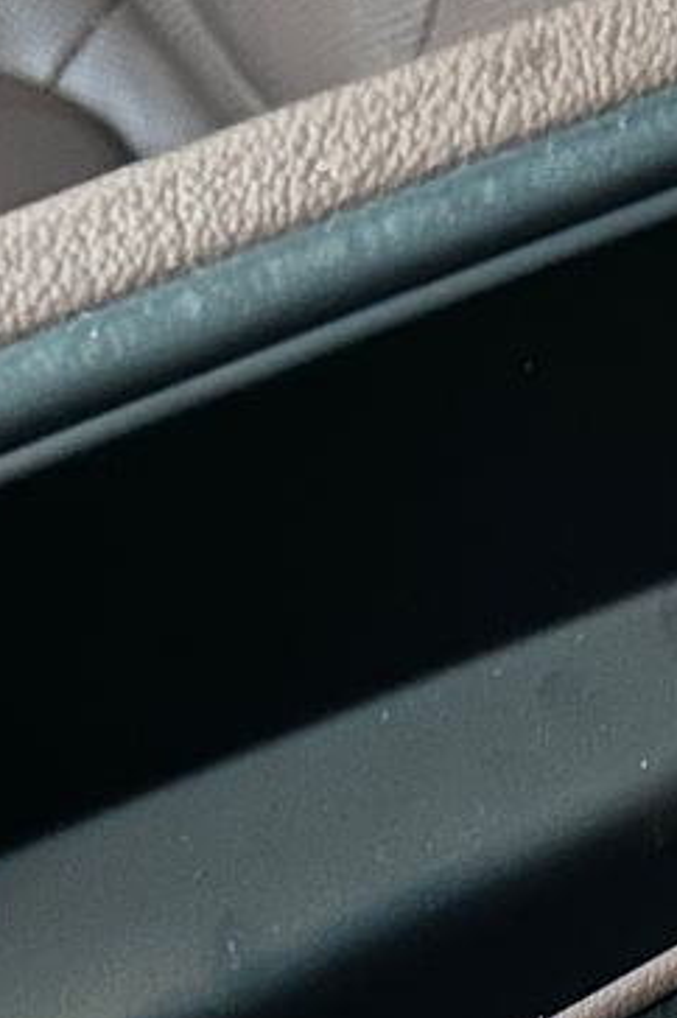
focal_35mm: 119
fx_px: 3363
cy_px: 1082
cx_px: 775
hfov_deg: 11.3
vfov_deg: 16.7
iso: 640
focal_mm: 5.7
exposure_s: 1/17
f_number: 1.5
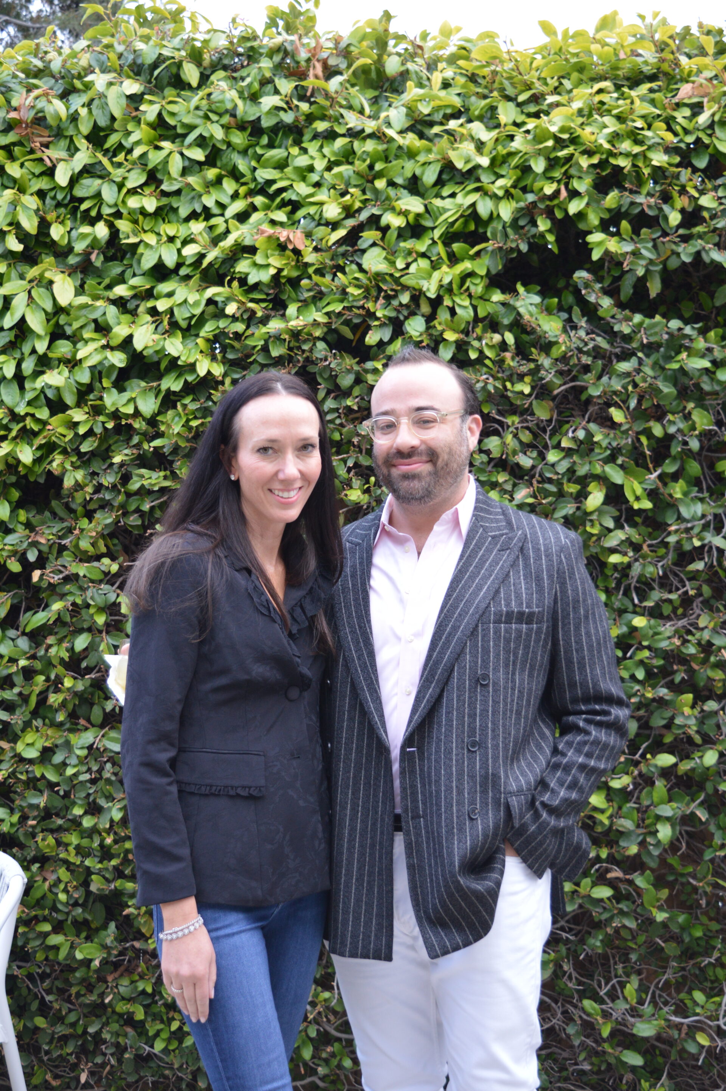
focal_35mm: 44
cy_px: 546
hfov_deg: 30.8
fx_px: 1318
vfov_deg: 45.0
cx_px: 363
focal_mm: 29
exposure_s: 1/60
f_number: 4.2
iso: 560
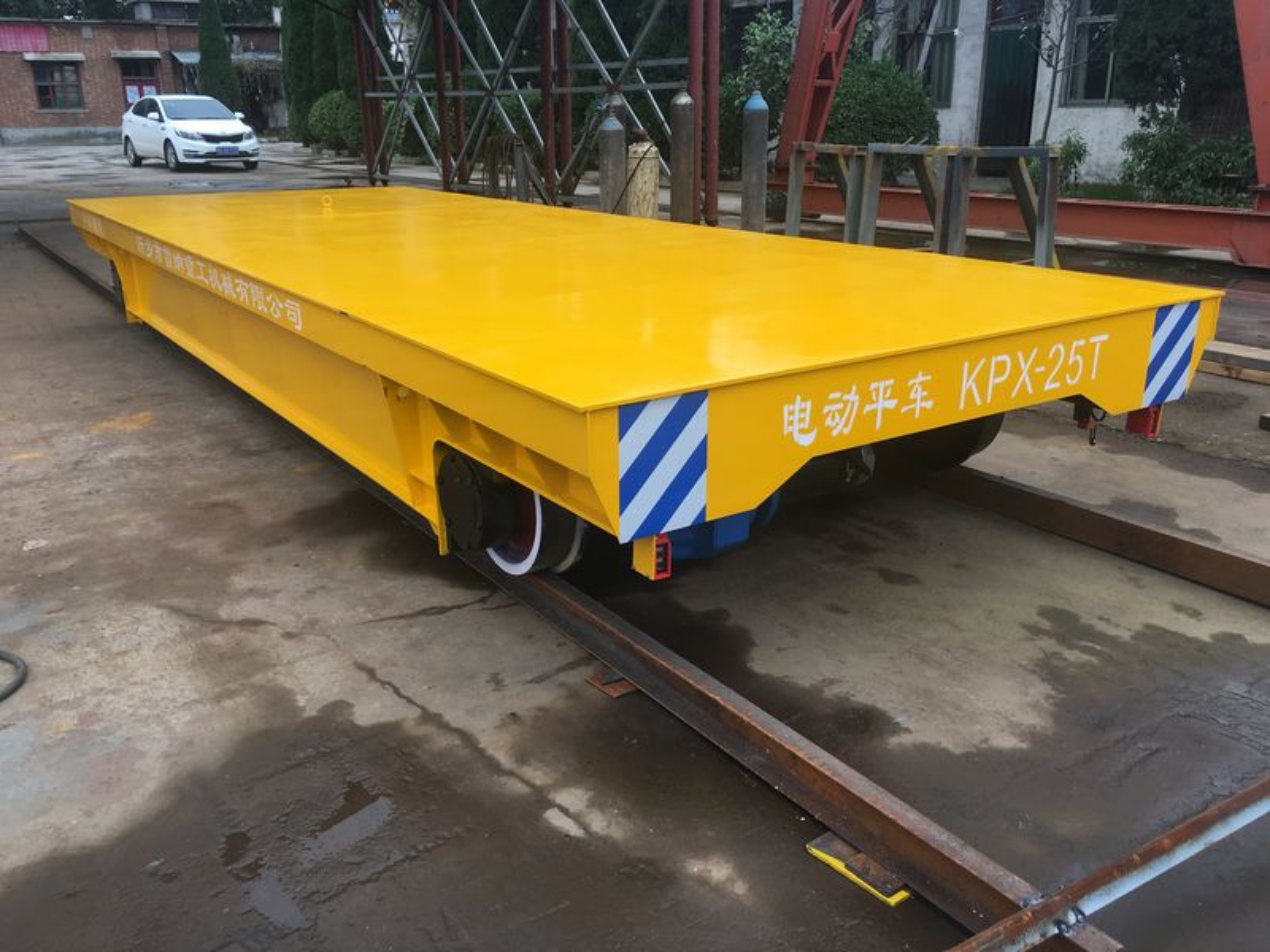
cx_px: 635
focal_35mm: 29
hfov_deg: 61.7
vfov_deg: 48.2
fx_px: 1064
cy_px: 476
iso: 25
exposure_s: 1/100
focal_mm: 4.15
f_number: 2.2
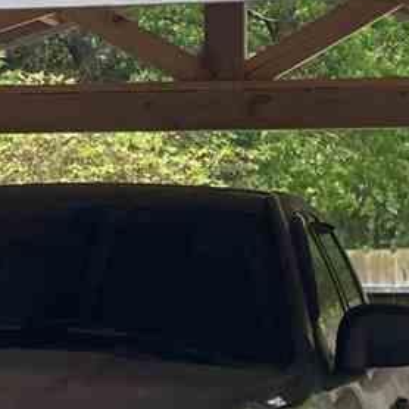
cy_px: 234
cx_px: 162
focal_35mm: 182
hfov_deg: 9.6
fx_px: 2433
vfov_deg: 9.6
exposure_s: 1/471
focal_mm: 3.99
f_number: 1.8
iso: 20
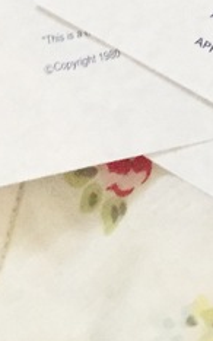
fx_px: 1367
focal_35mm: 147
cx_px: 350
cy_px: -214
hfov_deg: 8.6
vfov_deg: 13.2
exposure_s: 1/20
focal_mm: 4.15
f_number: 2.2
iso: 250
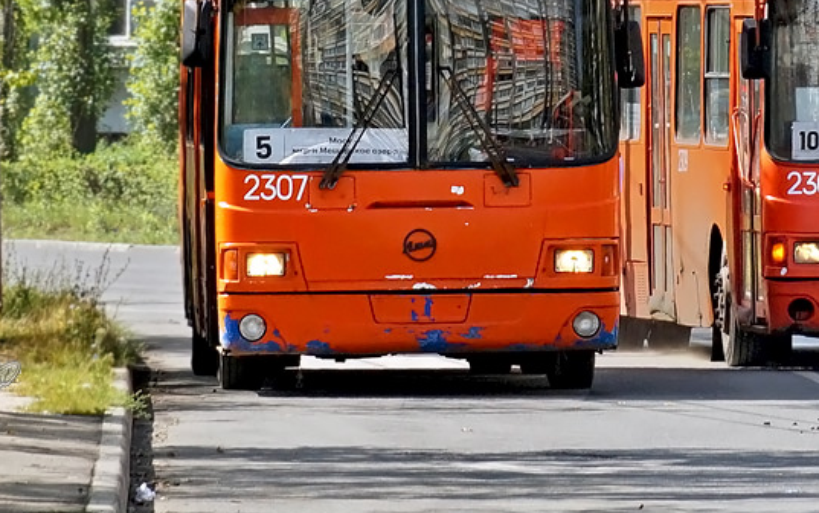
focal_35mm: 484
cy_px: -107
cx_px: 799
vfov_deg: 2.7
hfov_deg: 4.3
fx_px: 10811
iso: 200
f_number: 7.1
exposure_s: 1/400
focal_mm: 135
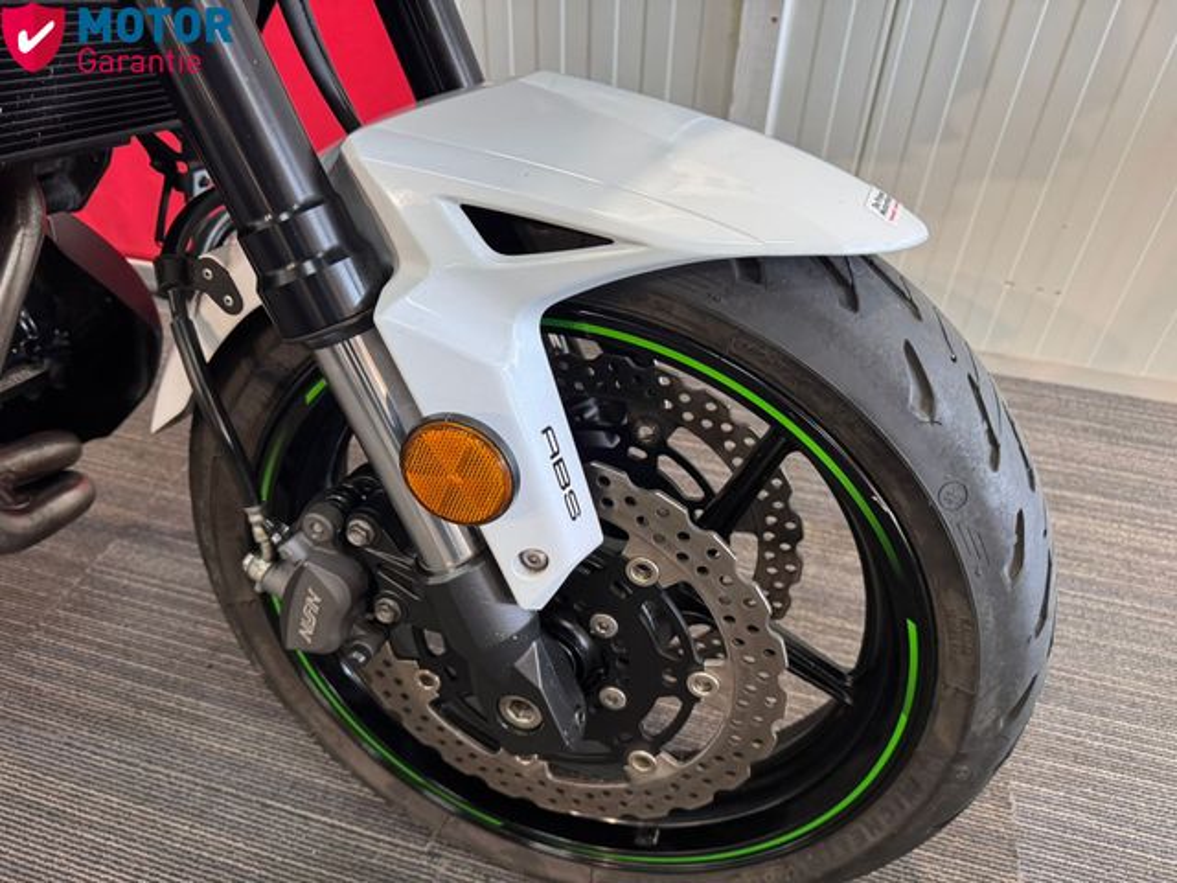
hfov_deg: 71.6
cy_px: 442
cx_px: 588
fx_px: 816
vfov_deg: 56.8
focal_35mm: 24
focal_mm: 6.76
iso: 320
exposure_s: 1/50
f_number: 1.78
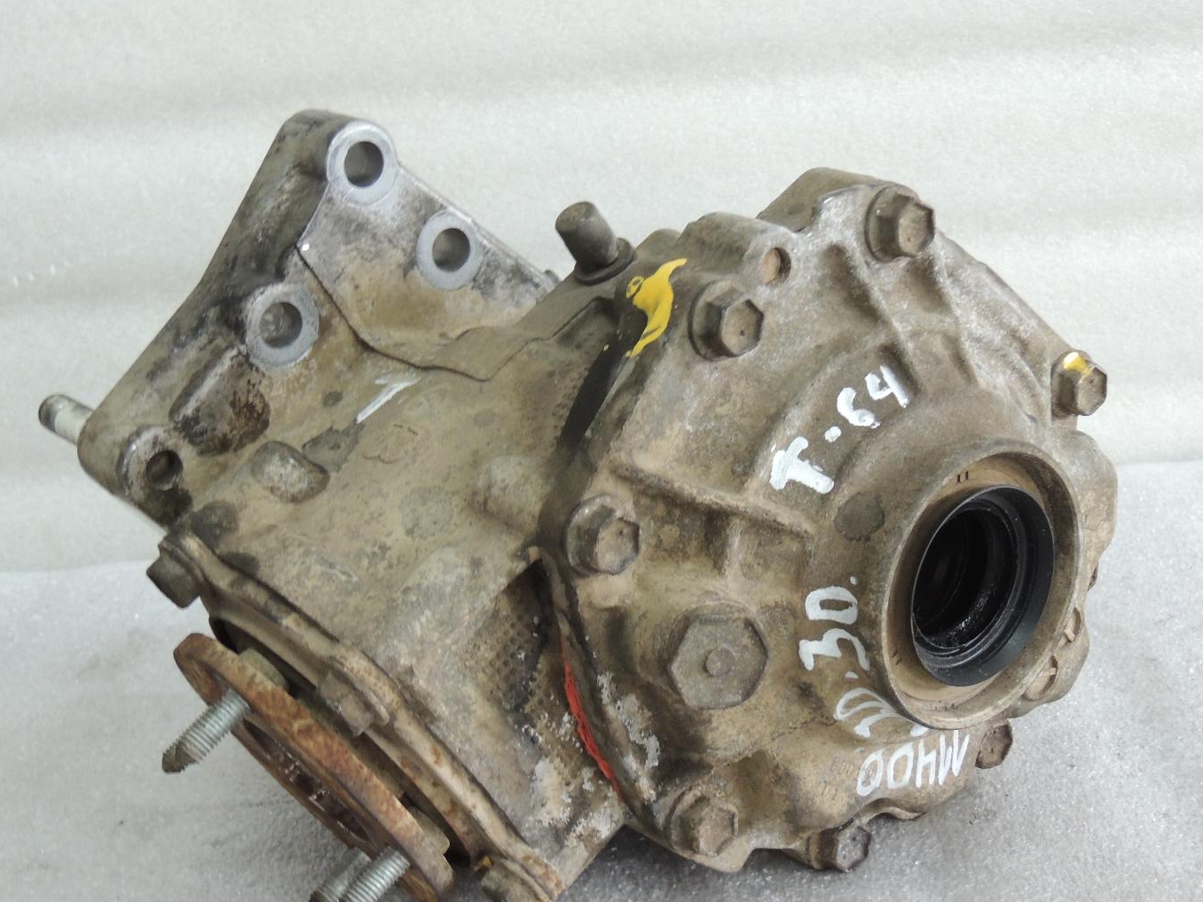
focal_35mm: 59
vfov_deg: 24.8
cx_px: 613
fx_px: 2050
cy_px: 514
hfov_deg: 32.7
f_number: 3.6
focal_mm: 8.9
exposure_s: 1/15
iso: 400
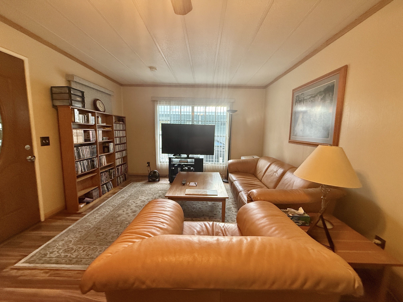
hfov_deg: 102.1
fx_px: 163
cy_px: 151
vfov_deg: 85.7
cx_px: 202
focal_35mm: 14
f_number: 2.2
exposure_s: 1/120
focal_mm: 2.22
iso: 400
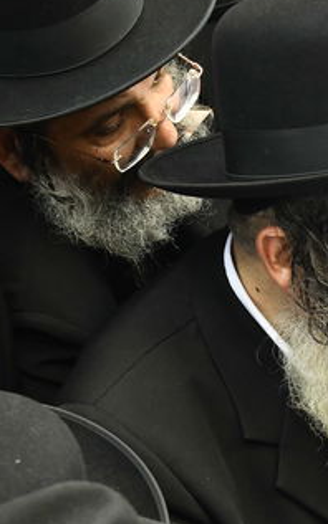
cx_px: 404
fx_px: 3735
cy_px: 363
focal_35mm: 261
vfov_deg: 8.0
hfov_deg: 5.0
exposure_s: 1/320
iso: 320
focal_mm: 58
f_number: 5.6
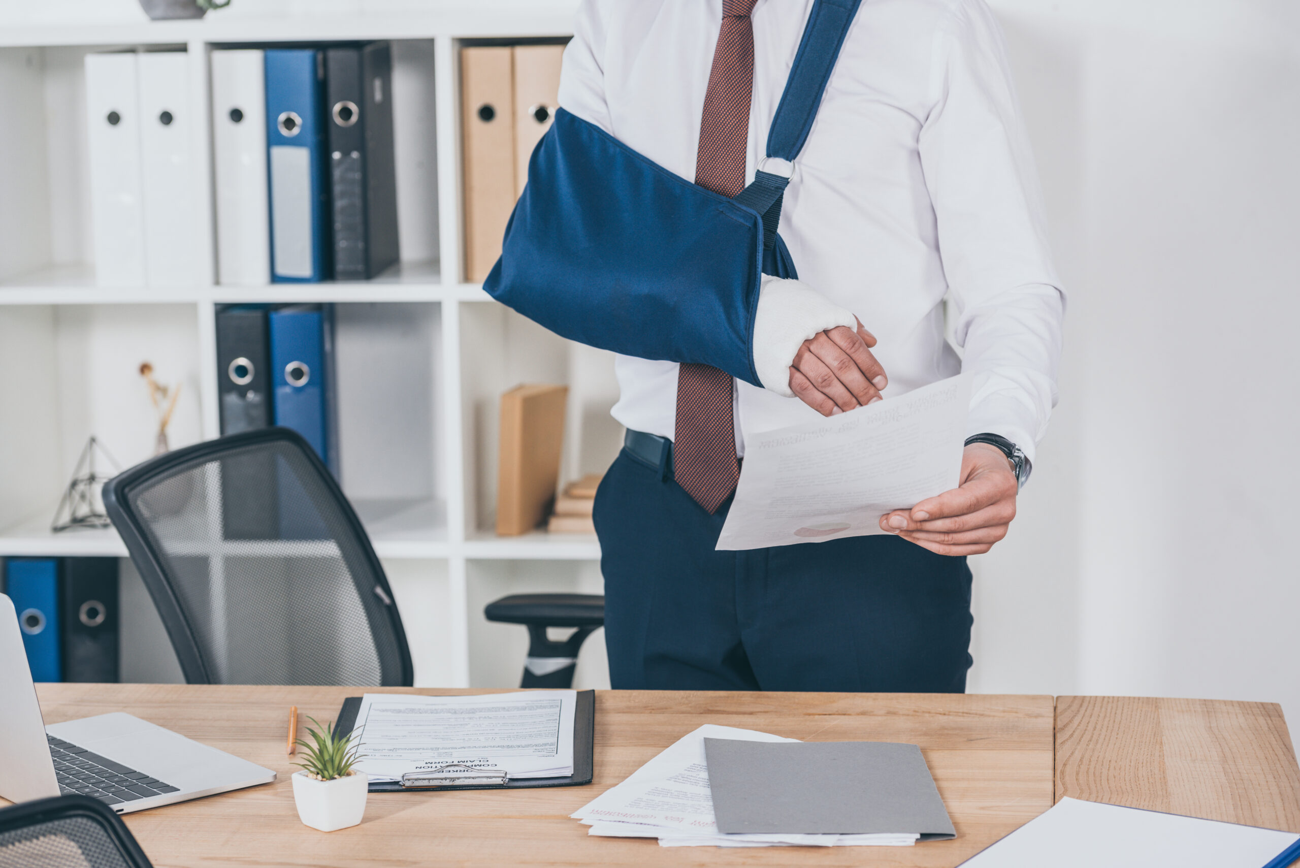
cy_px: 434
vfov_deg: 15.2
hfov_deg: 22.6
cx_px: 650
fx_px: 3251
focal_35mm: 90
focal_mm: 90
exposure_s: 1/160
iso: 160
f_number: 4.5
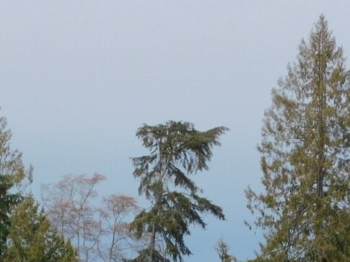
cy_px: 328
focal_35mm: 194
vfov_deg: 7.6
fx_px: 1961
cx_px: 116
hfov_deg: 10.2
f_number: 4
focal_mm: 10.4
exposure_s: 1/1000
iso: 125
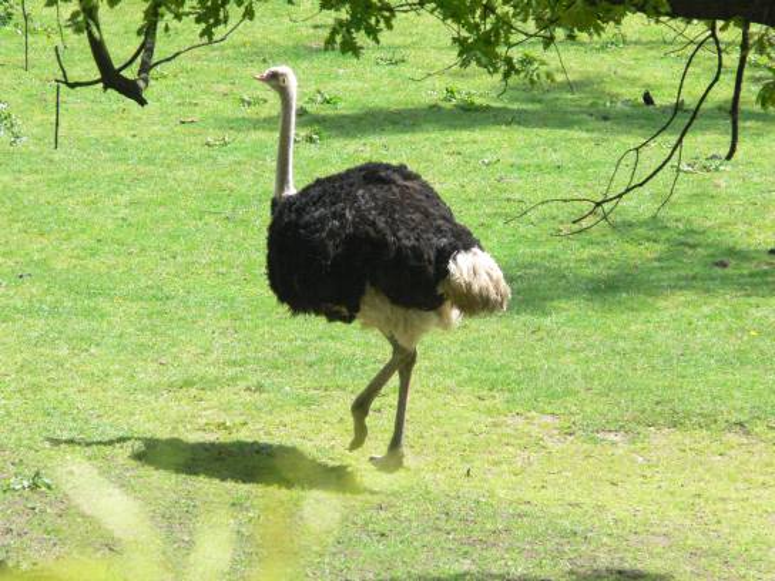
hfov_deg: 4.7
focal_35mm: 420
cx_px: 388
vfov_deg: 3.5
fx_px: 9403
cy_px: 290
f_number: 7.1
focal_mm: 88.8
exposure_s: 1/500
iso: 400
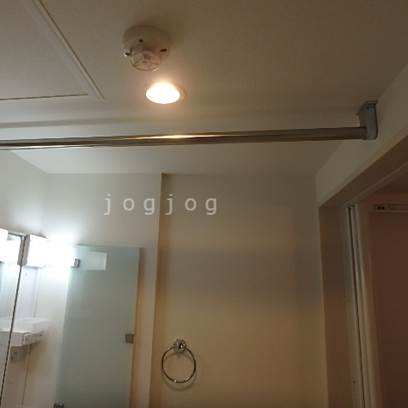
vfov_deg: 62.9
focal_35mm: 25
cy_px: 204
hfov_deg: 62.4
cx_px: 162
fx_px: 333
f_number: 3.5
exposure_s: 1/60
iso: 160
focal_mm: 3.7
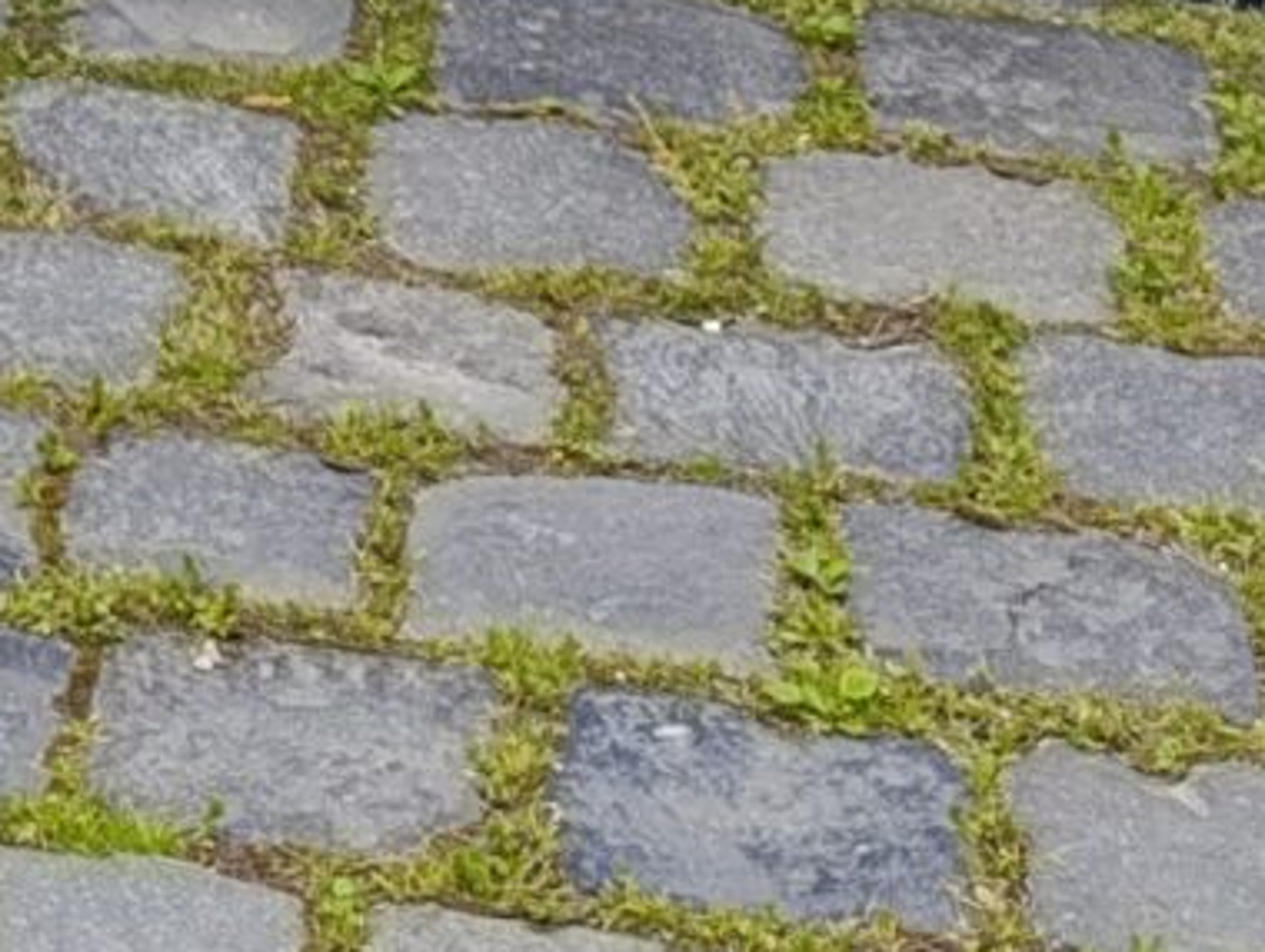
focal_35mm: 155
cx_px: -1065
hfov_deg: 11.7
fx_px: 5671
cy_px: -1558
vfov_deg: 8.5
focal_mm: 6.14
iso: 50
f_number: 1.6
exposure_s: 1/375
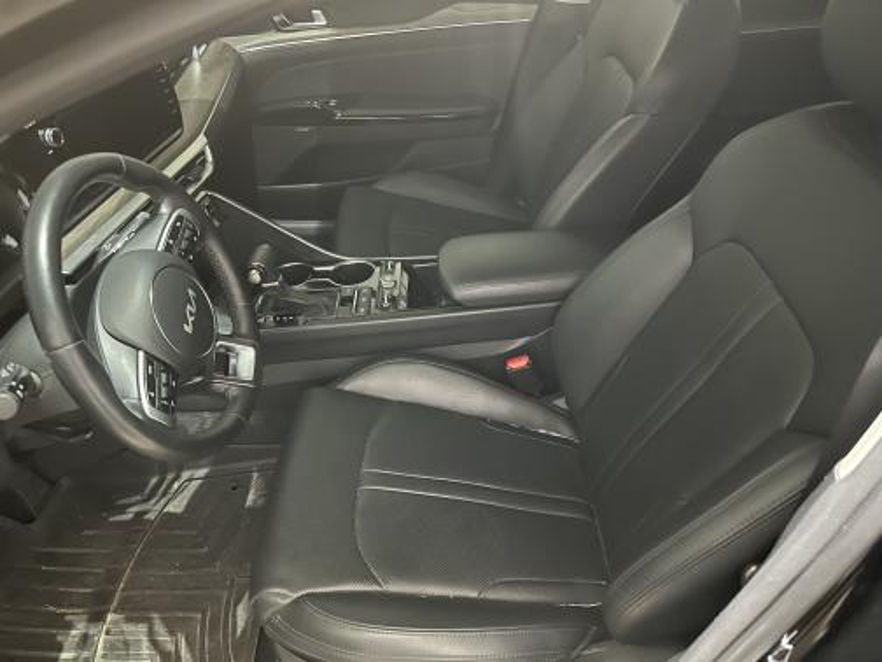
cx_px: 441
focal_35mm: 24
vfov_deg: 56.8
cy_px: 331
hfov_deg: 71.6
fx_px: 612
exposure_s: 1/15
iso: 2000
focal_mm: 6.86
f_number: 1.78
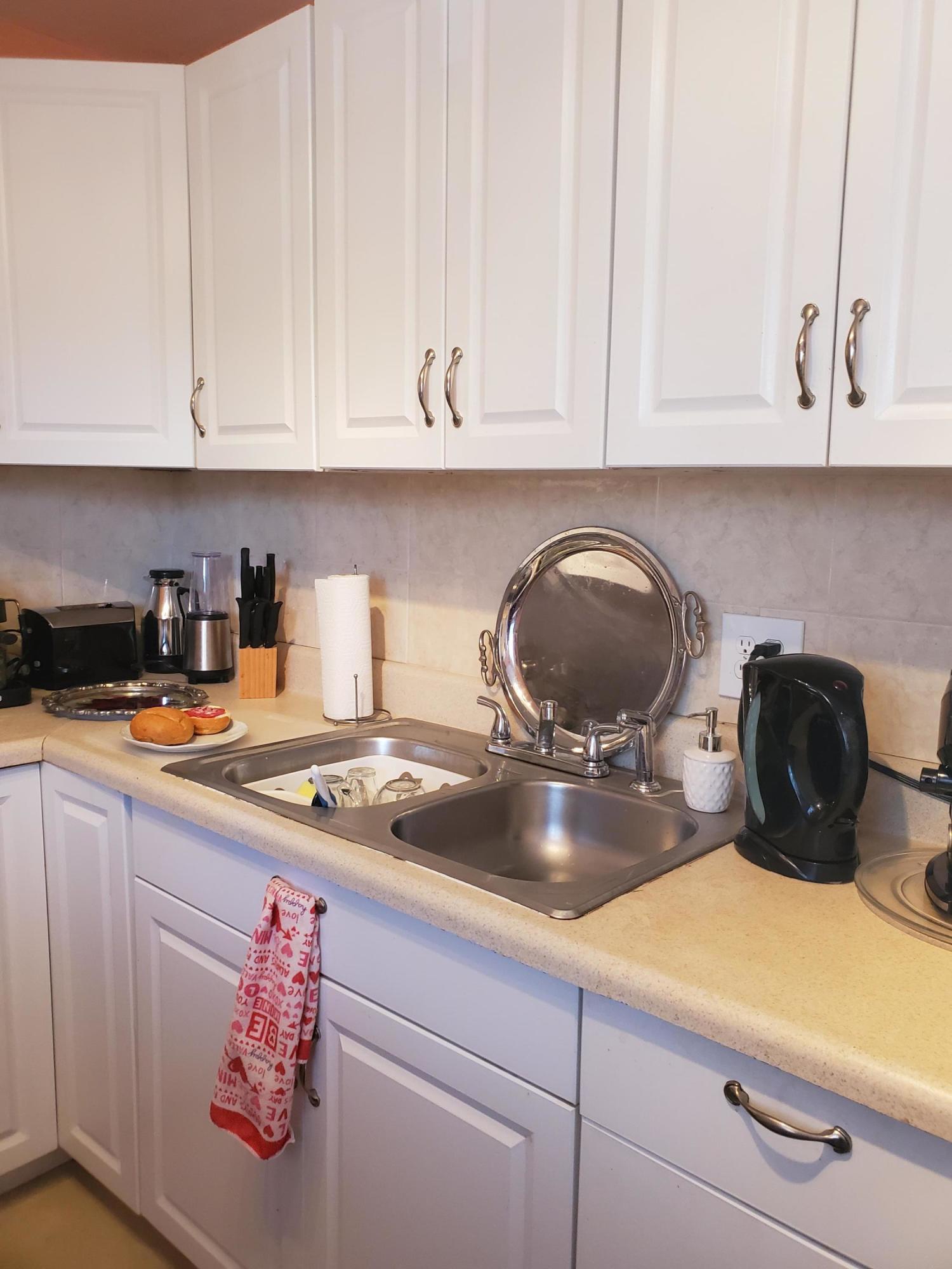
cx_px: 476
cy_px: 634
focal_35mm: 26
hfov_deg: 53.1
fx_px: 953
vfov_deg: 67.3
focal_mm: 4.3
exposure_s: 1/40
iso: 200
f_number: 2.4
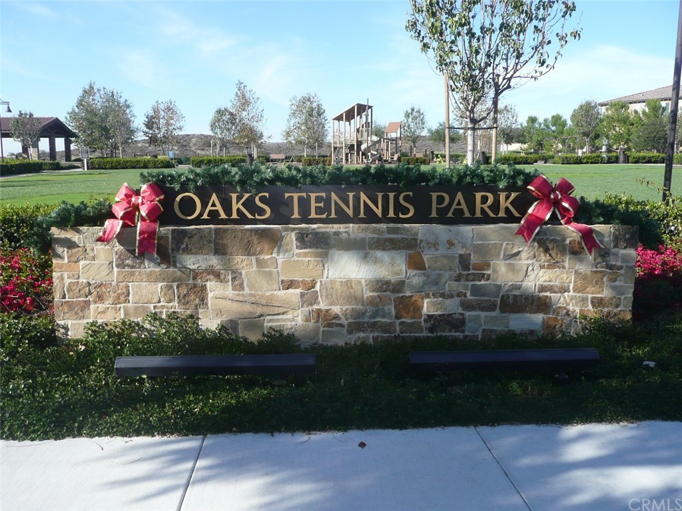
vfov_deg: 44.2
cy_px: 256
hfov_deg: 56.8
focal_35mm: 32
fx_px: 630
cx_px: 341
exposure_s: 1/500
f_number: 3.3
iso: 100
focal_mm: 4.6
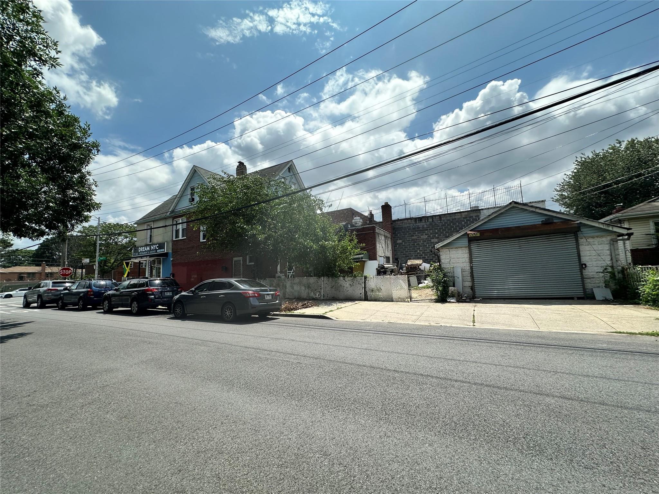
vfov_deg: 85.7
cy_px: 247
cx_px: 330
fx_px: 267
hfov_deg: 102.1
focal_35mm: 14
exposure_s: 1/2681
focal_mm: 2.22
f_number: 2.2
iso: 50
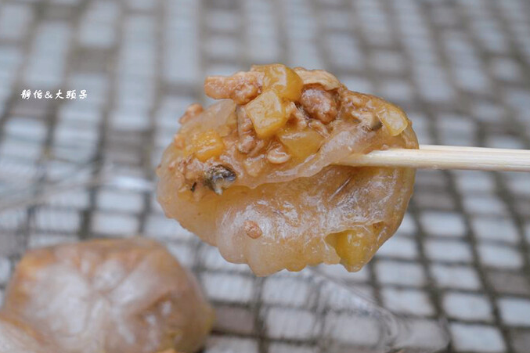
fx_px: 1516
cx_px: 223
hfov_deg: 19.8
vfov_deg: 13.3
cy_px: 135
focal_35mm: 103
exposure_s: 1/500
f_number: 8
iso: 320
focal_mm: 82
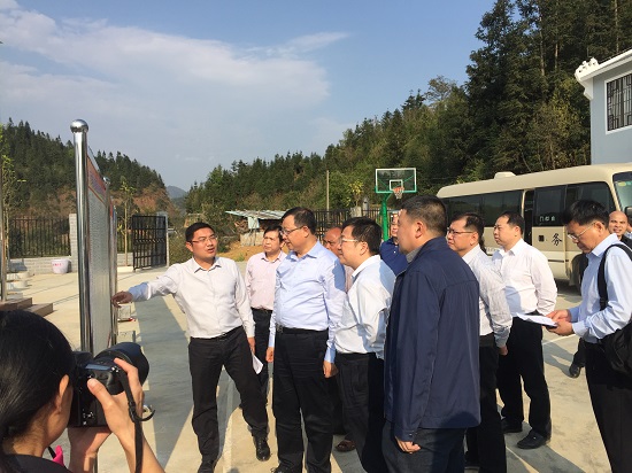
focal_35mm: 29
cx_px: 316
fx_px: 529
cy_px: 236
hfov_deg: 61.7
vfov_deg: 48.2
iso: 32
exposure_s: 1/1883
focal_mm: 4.15
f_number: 2.2
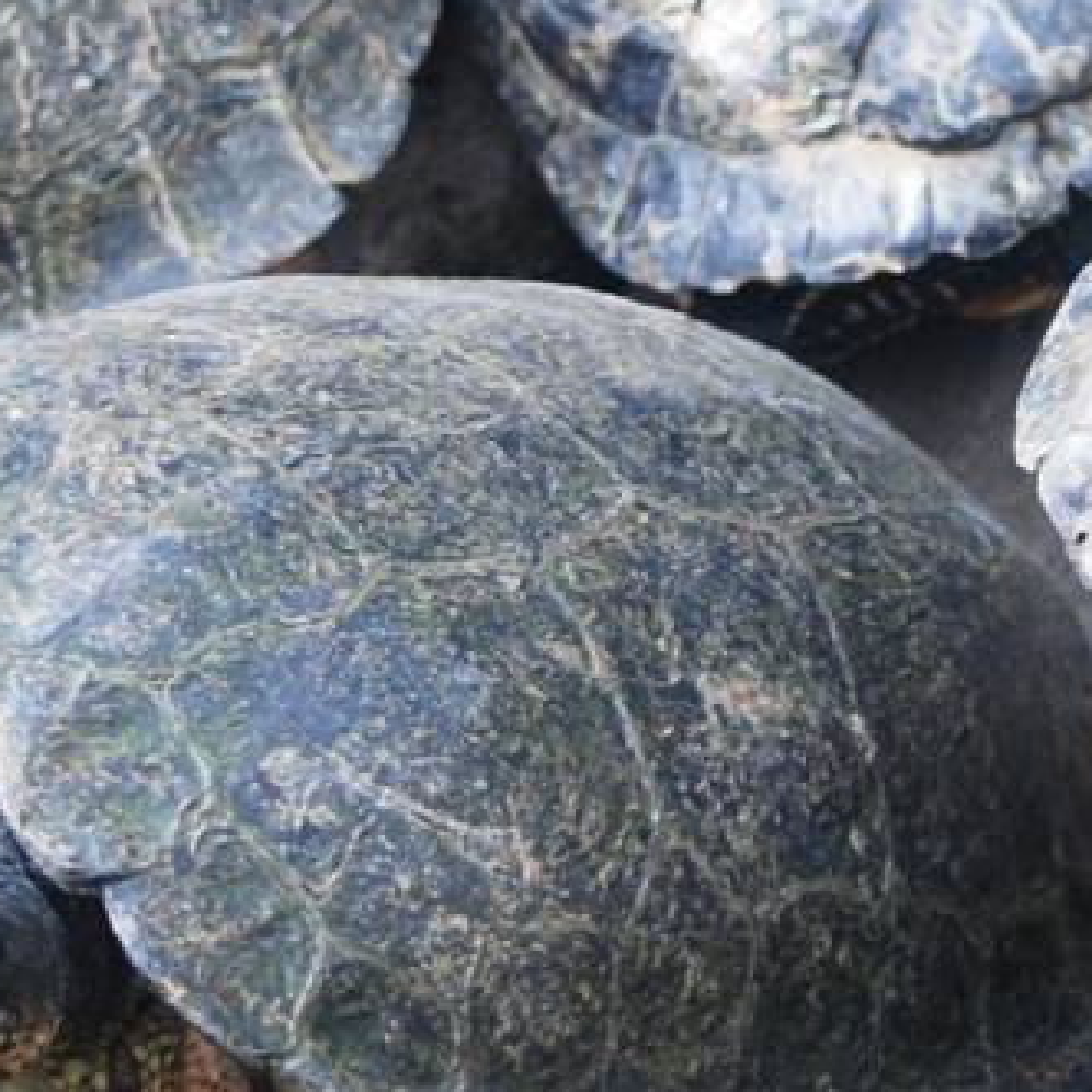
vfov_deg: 4.1
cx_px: 753
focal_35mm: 430
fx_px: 15347
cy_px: 439
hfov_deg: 4.1
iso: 400
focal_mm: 70
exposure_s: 1/160
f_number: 4
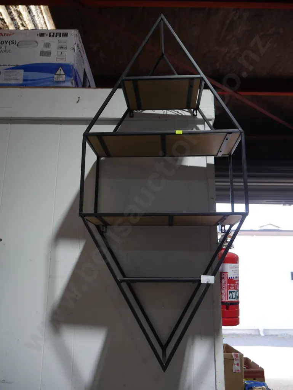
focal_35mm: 28
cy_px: 195
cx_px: 146
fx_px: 316
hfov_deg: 49.8
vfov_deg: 63.4
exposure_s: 1/80
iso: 200
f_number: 4
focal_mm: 14
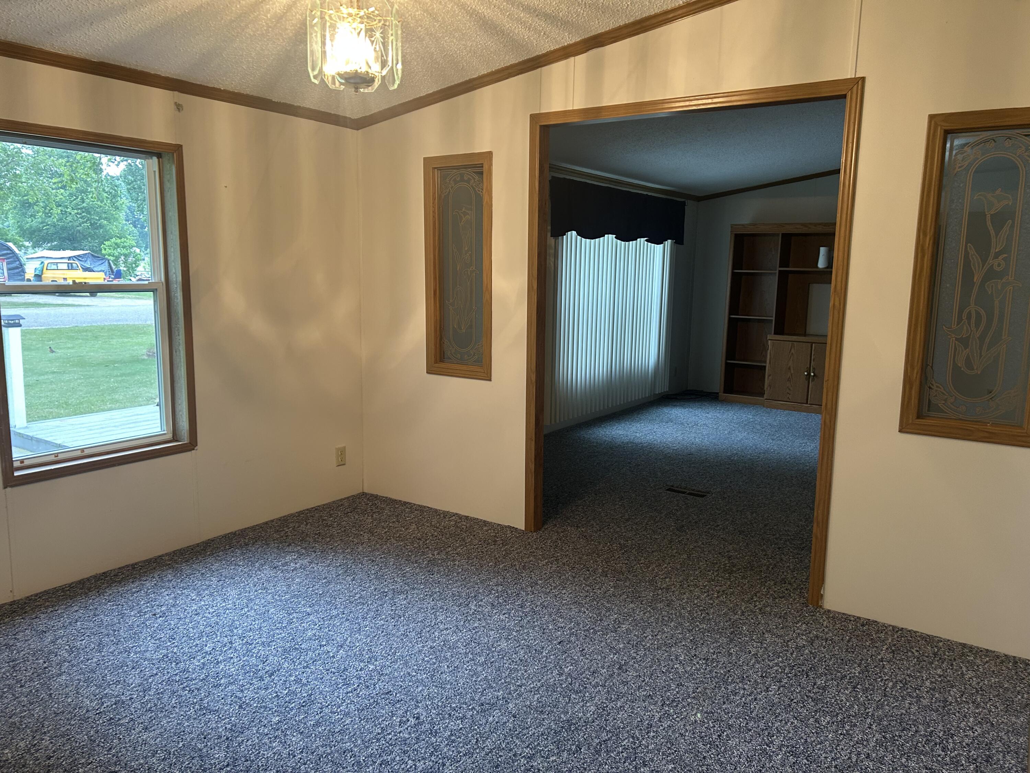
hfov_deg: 67.3
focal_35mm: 26
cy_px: 386
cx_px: 515
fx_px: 774
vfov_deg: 53.1
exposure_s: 1/60
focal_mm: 5.7
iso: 125
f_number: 1.5
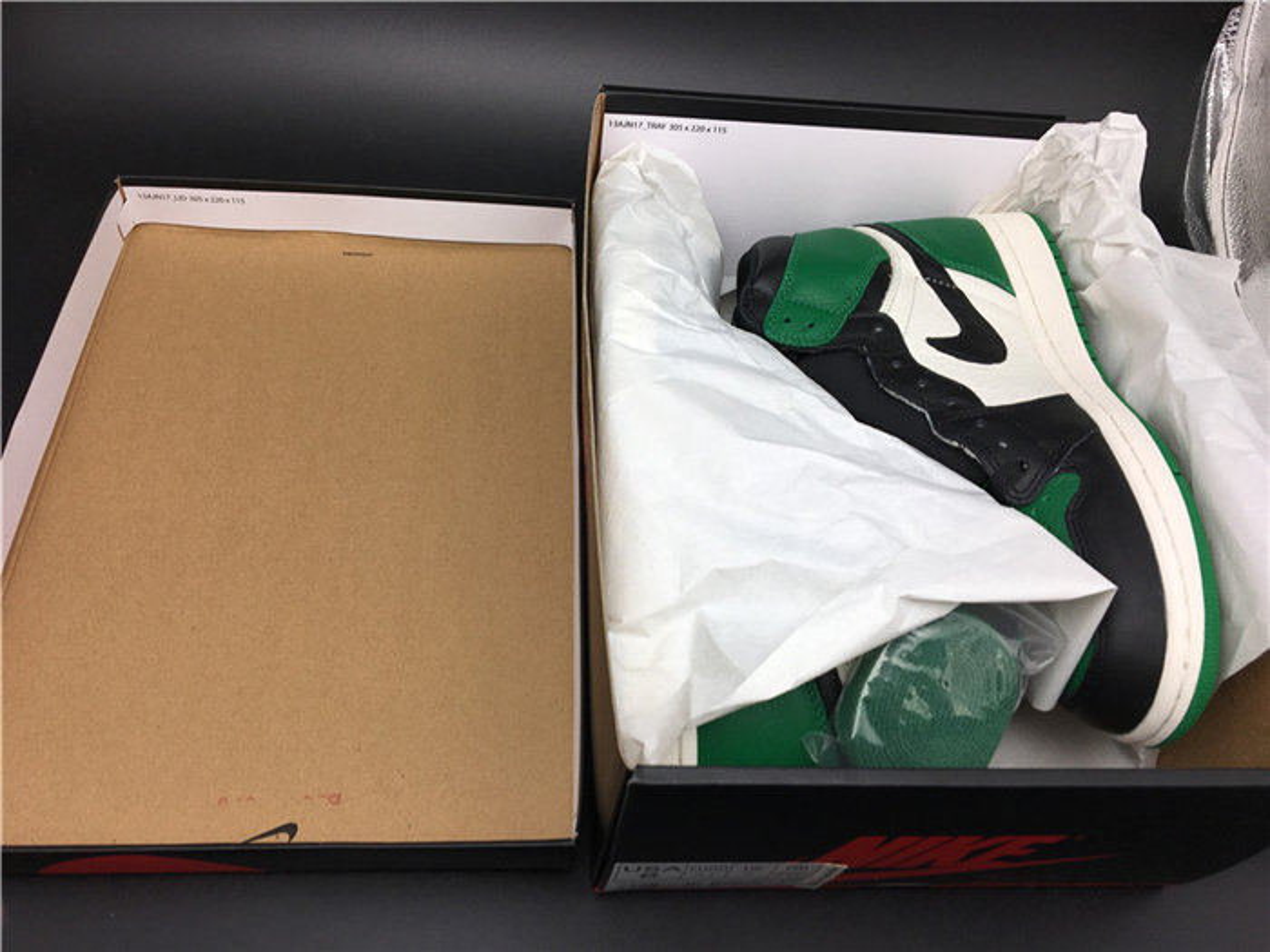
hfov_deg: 61.7
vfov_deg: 48.2
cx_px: 635
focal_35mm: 29
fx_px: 1064
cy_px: 476
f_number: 2.2
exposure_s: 1/131
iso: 25
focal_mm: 4.15
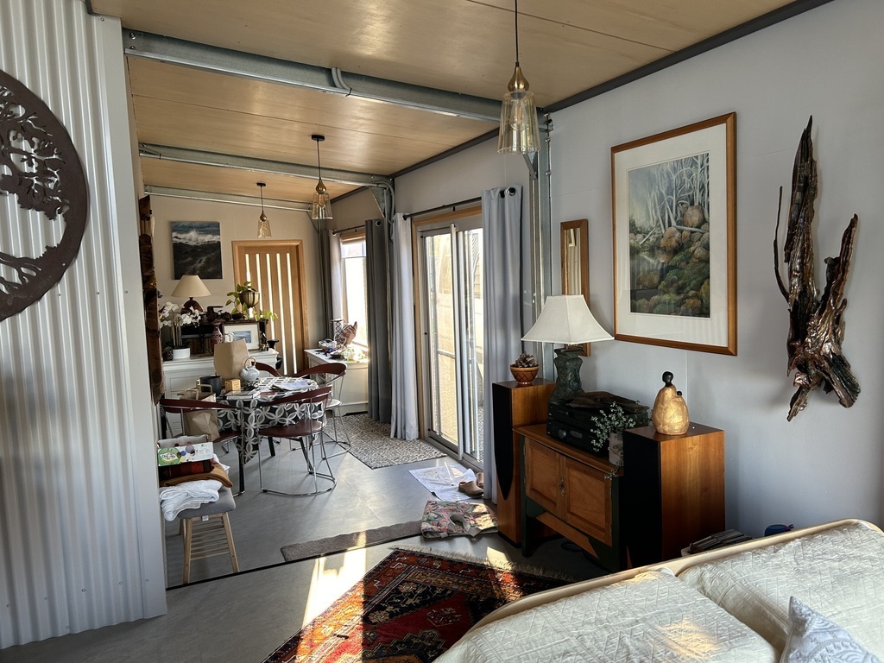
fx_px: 664
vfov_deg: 53.1
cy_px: 332
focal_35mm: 26
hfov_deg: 67.3
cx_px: 442
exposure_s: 1/50
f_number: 1.5
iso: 64
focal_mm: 5.7
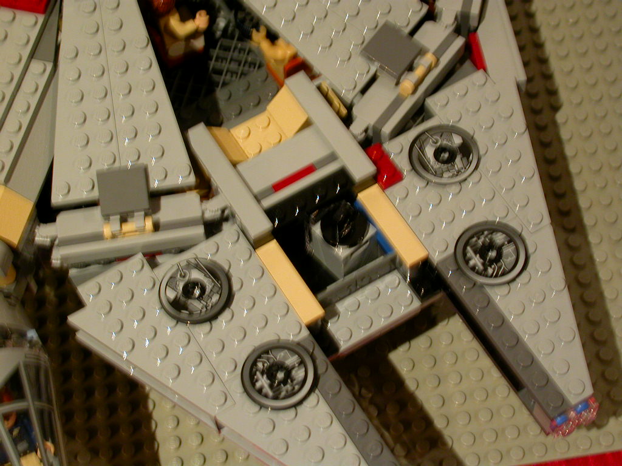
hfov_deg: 25.0
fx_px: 1402
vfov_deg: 18.9
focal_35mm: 78
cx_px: 311
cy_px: 233
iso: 117
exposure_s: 1/4
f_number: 3.5
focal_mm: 16.2
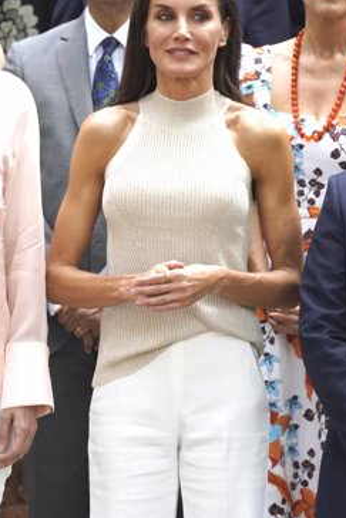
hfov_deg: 5.6
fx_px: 3557
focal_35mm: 247
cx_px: 204
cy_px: 216
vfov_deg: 8.3
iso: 3200
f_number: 10
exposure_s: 1/500
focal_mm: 200
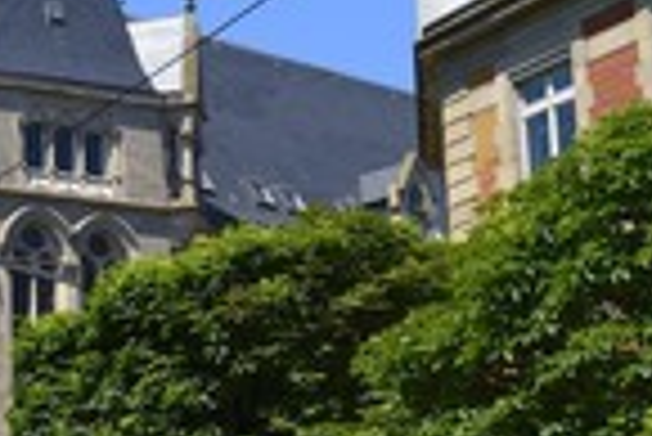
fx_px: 1994
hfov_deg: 17.2
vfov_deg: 12.4
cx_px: -256
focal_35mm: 110
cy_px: 324
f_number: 10
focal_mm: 38
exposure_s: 1/250
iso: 200
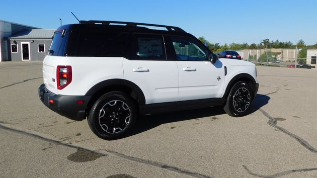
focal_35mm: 31
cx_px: 156
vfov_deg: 37.7
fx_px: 261
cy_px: 77
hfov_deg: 62.6
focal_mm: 4.9
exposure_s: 1/640
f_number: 6.4
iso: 125
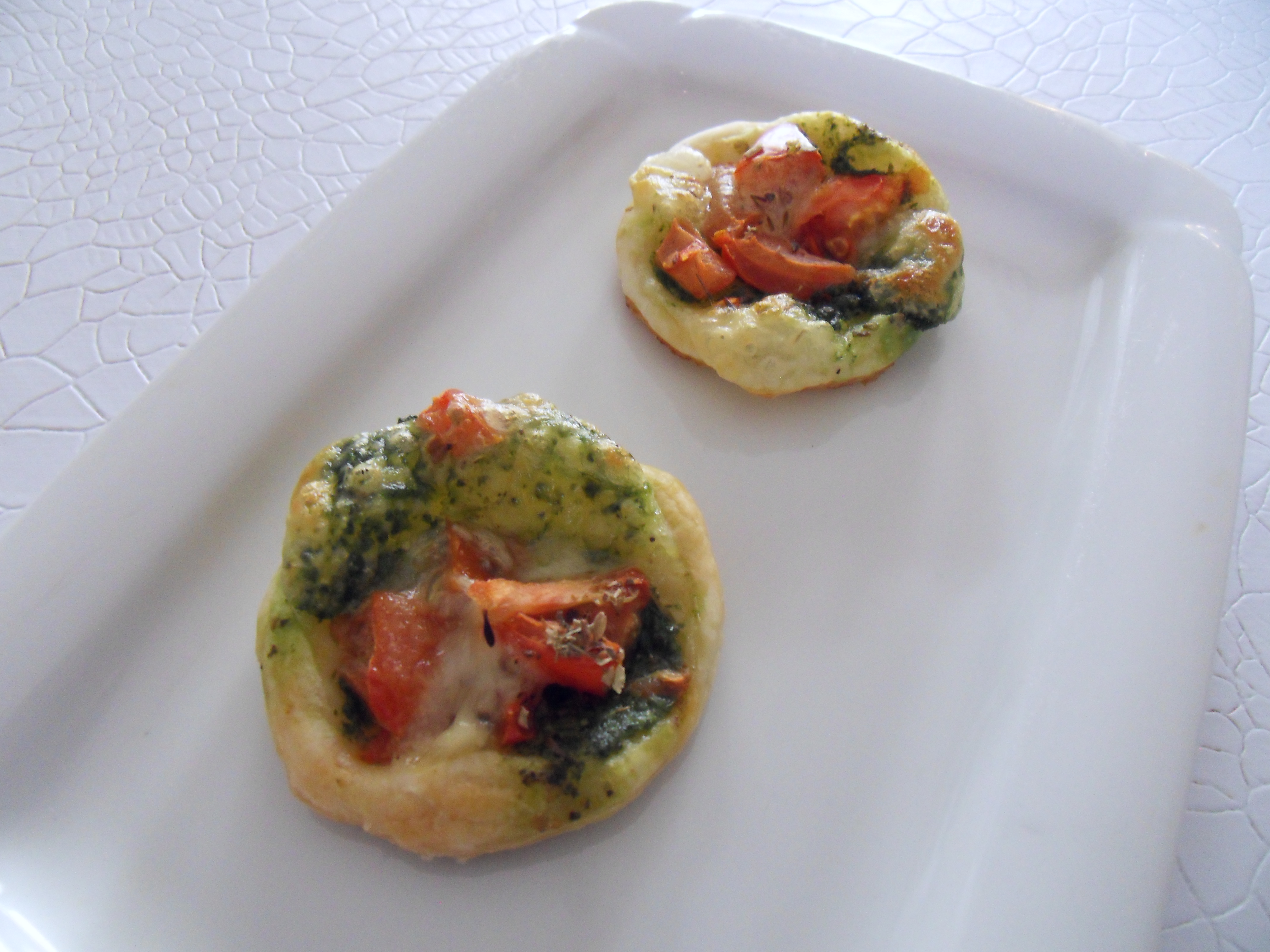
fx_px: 881
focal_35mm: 24
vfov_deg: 56.8
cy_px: 476
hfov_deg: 71.6
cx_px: 635
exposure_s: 1/20
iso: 400
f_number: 3.3
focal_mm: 4.2
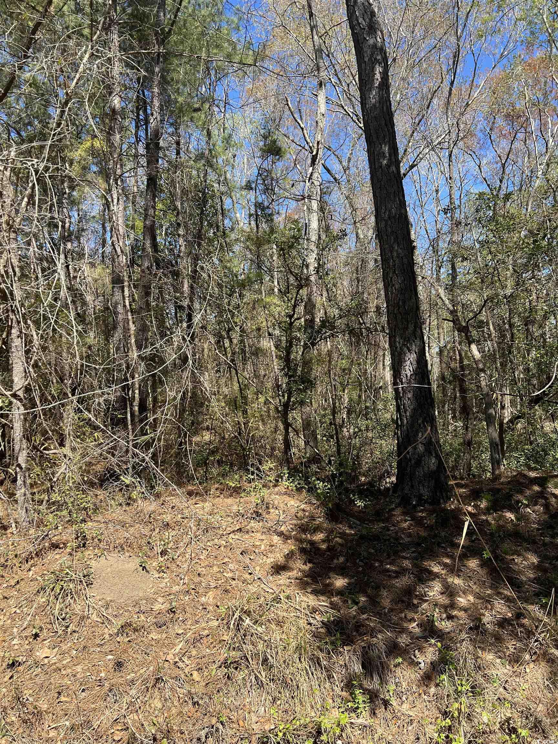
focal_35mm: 26
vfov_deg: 67.3
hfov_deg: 53.1
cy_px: 372
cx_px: 279
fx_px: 559
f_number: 1.5
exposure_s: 1/1621
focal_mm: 5.7
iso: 50
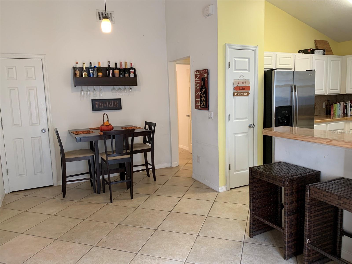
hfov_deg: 67.3
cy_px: 132
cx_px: 176
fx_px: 264
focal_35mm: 26
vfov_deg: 53.1
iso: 125
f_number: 1.8
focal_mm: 4.25
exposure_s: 1/60
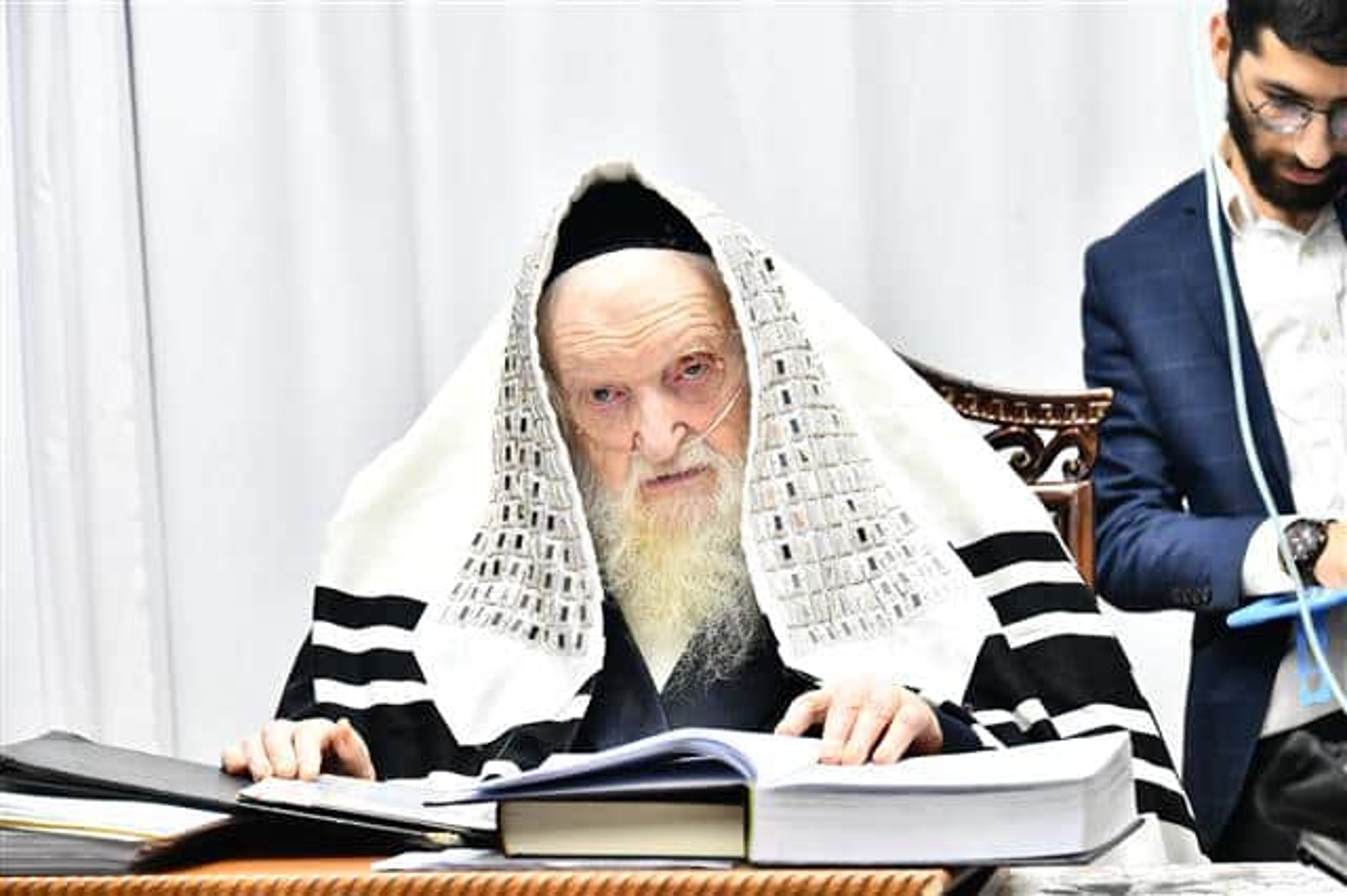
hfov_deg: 18.3
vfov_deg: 12.2
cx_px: 674
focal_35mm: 112
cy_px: 448
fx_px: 4188
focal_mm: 112
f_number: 5.6
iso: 2000
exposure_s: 1/160
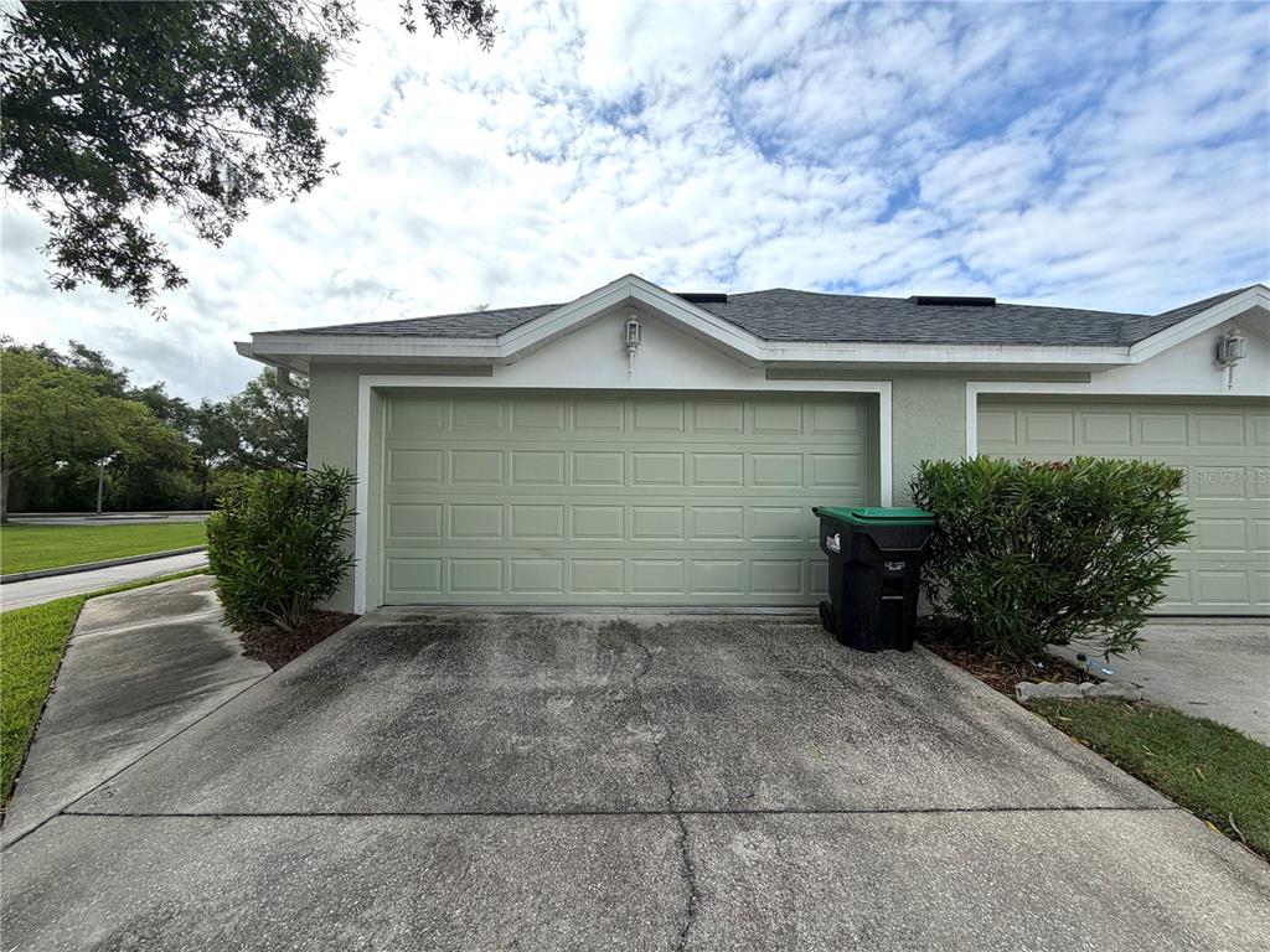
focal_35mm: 14
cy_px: 476
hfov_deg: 102.1
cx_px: 635
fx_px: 514
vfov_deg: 85.7
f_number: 2.2
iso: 20
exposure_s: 1/1125
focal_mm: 2.22
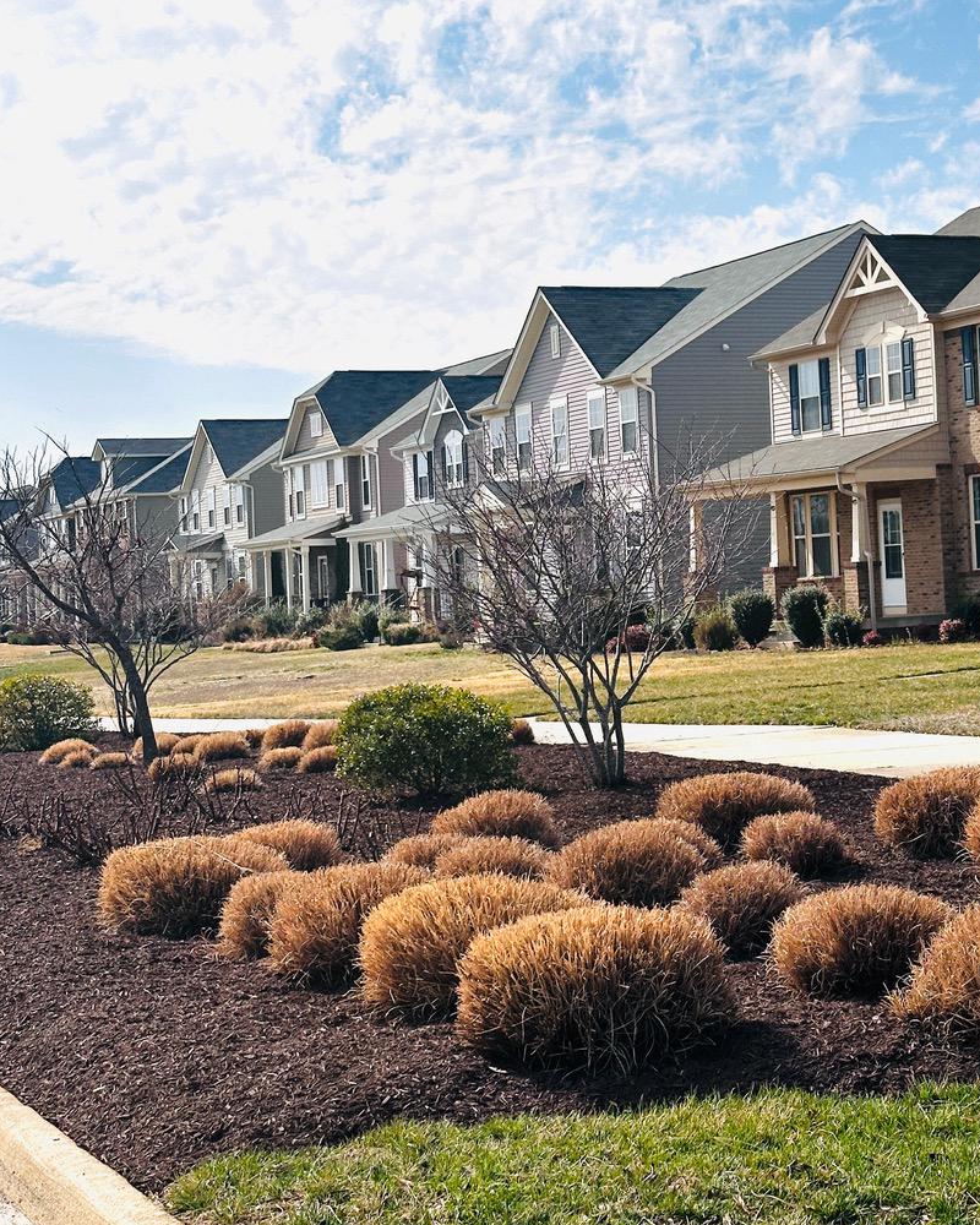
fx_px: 2610
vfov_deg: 26.4
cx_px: 684
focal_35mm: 72
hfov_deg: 21.2
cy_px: 549
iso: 64
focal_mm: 6.86
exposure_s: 1/10870
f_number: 1.78
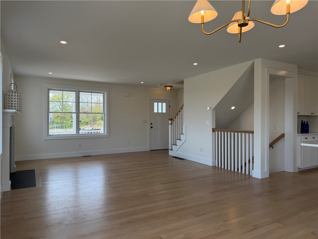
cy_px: 120
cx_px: 159
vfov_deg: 56.8
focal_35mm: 24
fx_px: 220
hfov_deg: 71.6
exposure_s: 1/708
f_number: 1.78
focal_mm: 6.76
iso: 100
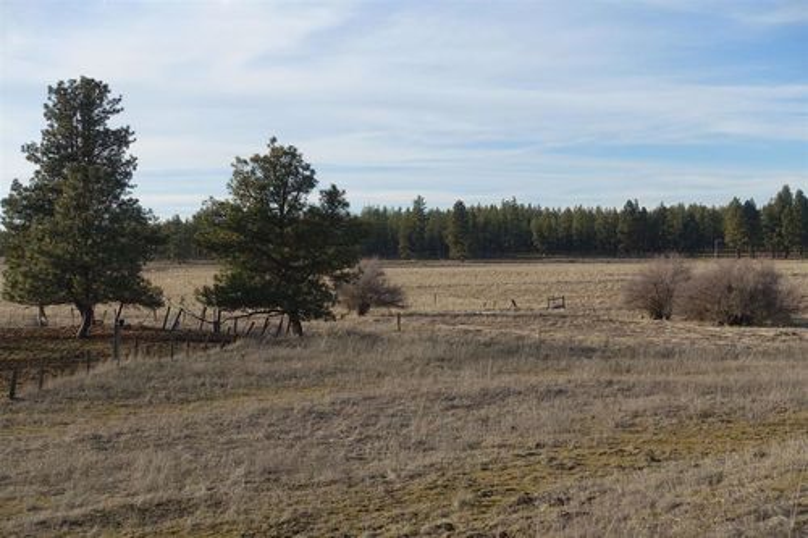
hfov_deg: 37.5
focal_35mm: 53
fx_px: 1189
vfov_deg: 25.5
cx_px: 404
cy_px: 269
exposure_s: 1/400
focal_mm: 19.48
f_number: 5.6
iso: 125
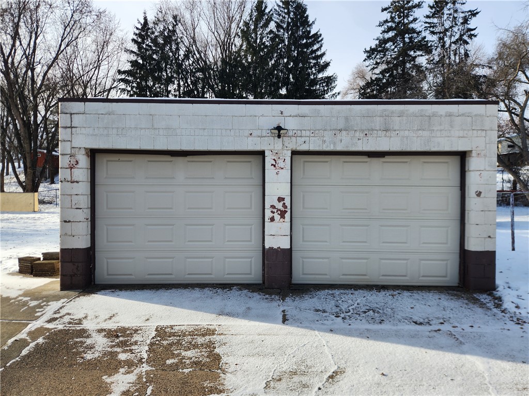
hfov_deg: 73.9
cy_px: 198
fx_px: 351
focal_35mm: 23
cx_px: 264
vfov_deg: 58.9
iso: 20
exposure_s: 1/820
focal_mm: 5.4
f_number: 1.8
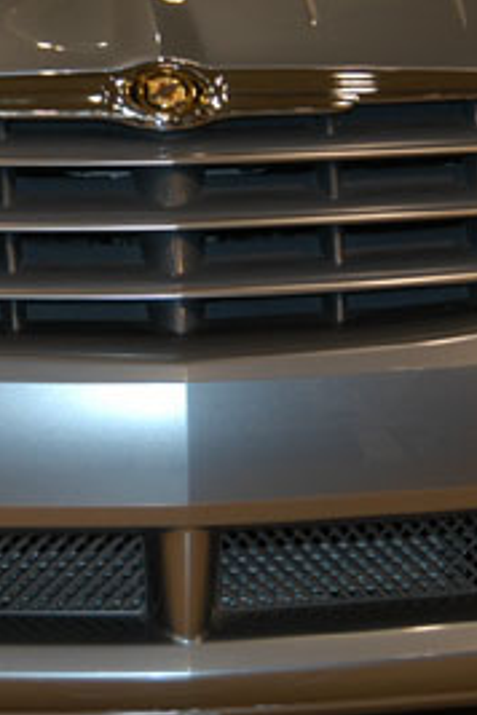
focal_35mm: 171
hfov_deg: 8.0
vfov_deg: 11.9
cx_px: 173
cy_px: 129
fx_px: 3404
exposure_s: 1/60
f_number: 5
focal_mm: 45
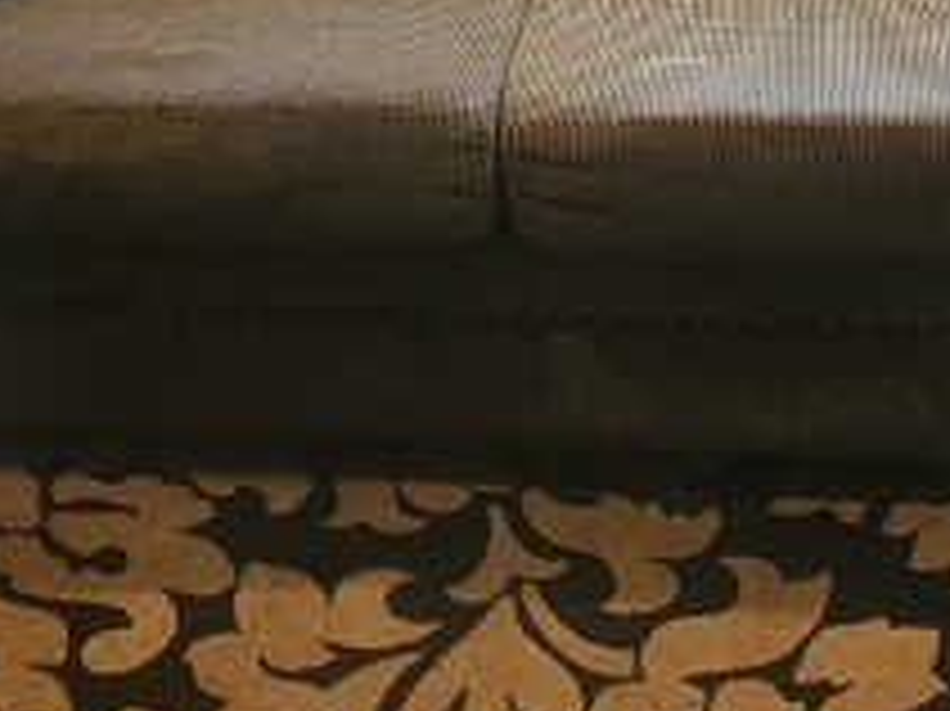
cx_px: 558
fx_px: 1728
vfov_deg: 19.3
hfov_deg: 30.7
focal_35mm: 63
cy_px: -450
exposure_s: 1/30
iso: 320
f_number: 2.2
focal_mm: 2.2
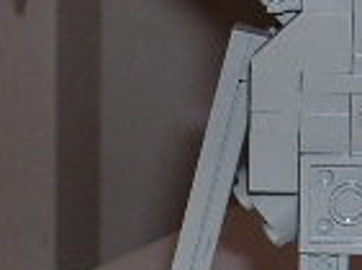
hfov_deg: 11.4
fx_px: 1805
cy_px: 100
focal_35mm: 173
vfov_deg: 8.5
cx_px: 311
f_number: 2.8
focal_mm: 5.8
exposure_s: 1/60.1
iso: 50
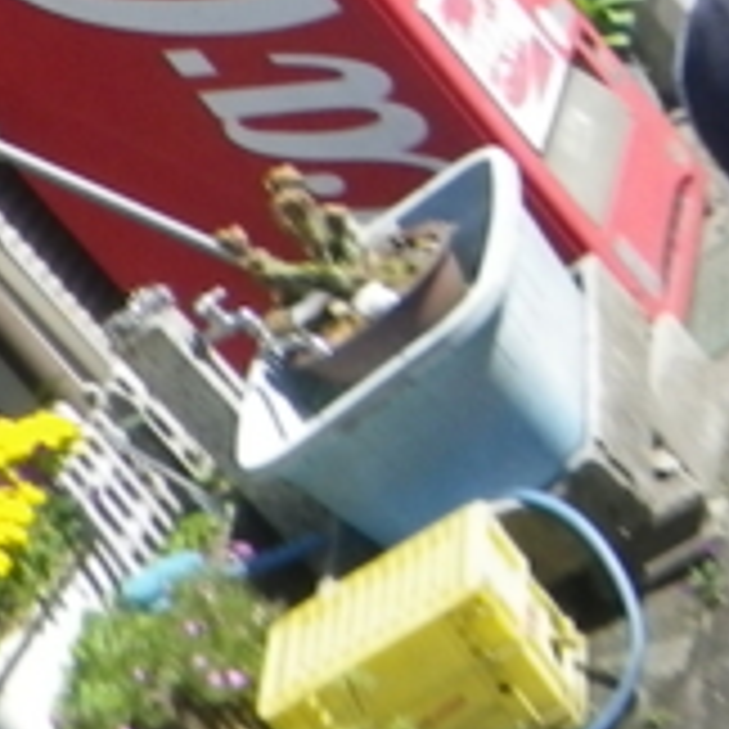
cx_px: 1863
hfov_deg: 9.7
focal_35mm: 156
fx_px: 3717
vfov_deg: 10.7
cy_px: -405
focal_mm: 5
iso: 80
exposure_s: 1/320
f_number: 4.2
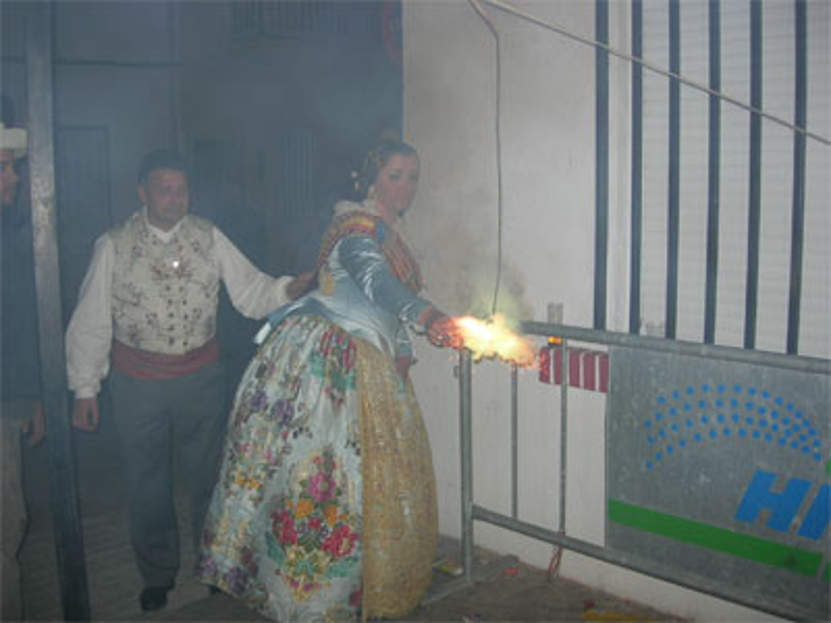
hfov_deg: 49.0
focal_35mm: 38
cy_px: 312
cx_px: 416
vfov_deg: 37.7
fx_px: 912
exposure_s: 1/60.1
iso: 64
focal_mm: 7.8
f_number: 2.8
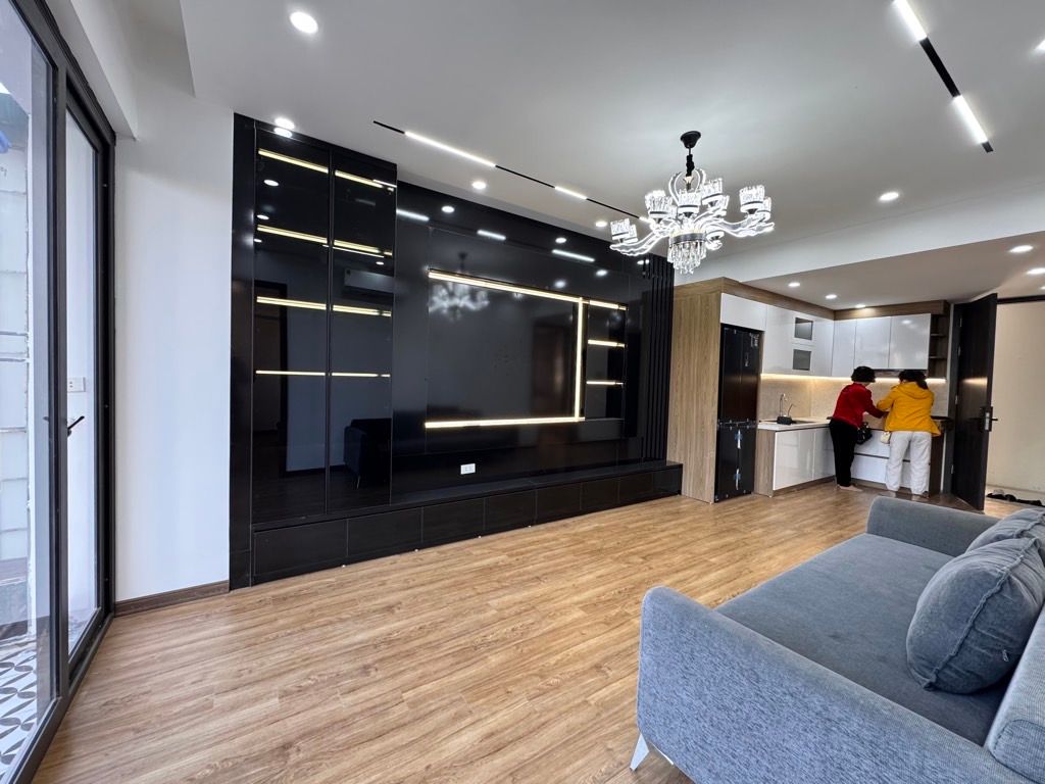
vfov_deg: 85.7
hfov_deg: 102.1
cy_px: 392
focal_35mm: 14
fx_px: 423
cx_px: 522
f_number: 2.2
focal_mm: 2.22
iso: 320
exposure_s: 1/100
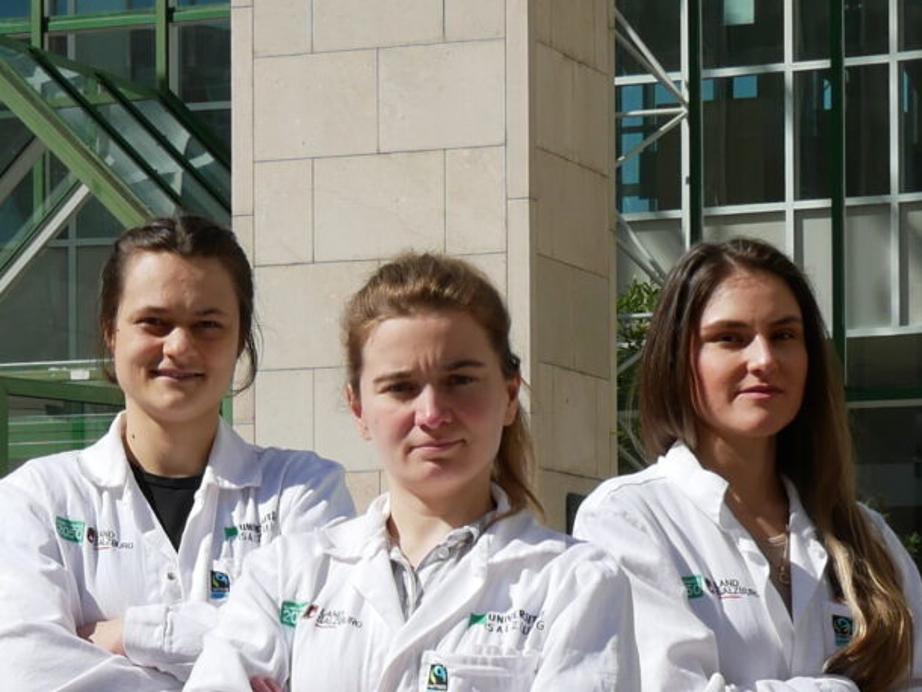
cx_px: 218
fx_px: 4023
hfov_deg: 13.0
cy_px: 742
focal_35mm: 151
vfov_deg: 9.7
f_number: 5
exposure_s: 1/2000
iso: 200
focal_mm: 18
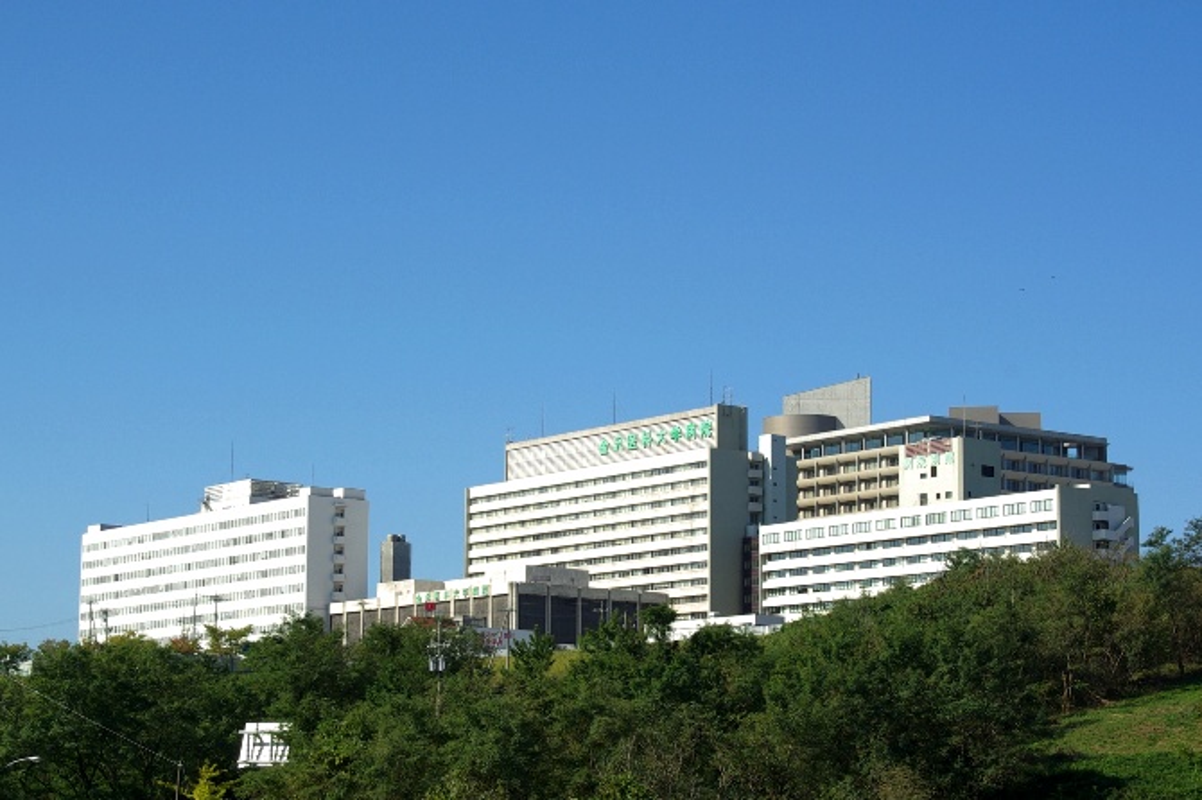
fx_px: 2253
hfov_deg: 29.9
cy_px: 400
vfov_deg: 20.1
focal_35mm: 68
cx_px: 601
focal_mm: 45
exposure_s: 1/200
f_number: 9
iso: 100
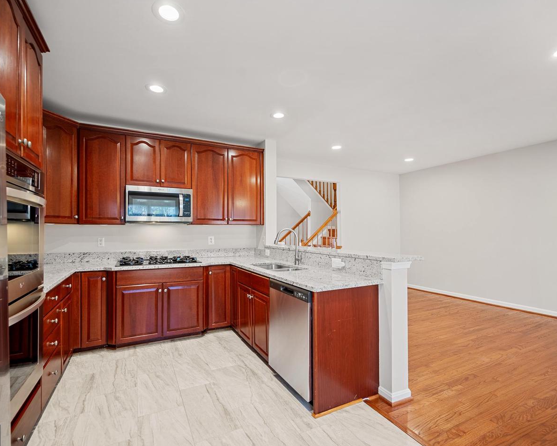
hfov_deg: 93.1
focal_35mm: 16
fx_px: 264
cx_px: 266
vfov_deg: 80.4
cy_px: 222
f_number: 4
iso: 100
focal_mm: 14
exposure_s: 1/10
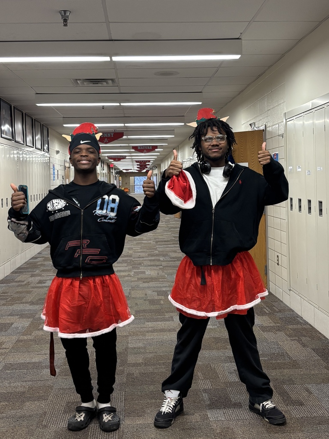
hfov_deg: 53.1
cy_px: 220
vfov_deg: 67.3
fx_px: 329
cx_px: 164
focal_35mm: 26
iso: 200
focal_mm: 5.96
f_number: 1.6
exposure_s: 1/60
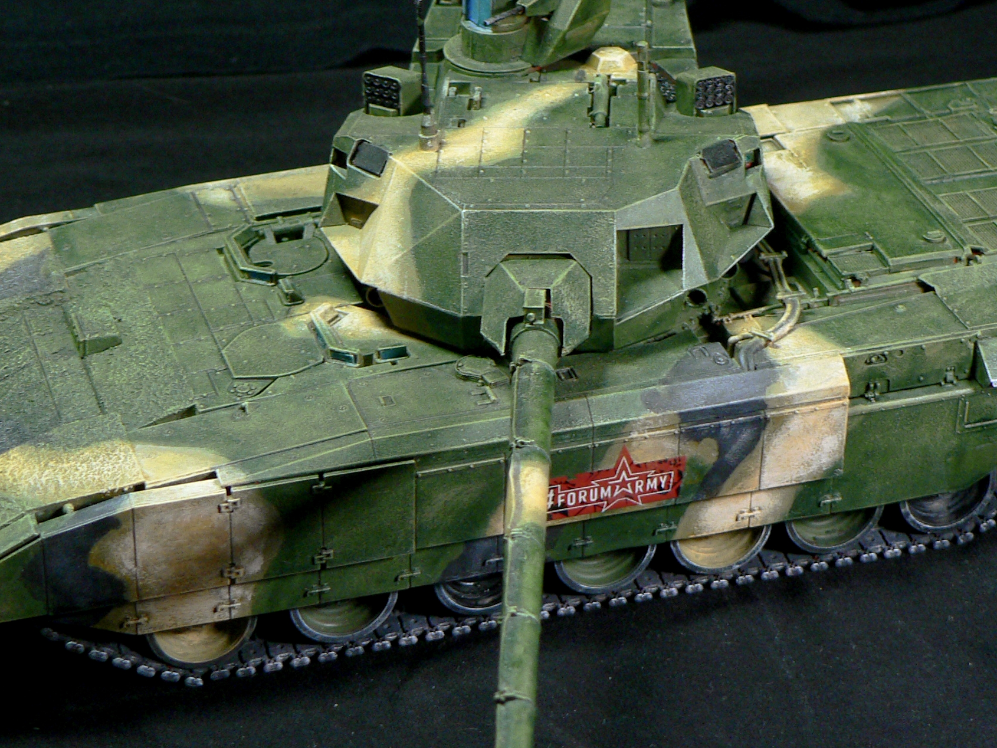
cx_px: 579
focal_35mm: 103
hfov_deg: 19.1
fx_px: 2967
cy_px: 299
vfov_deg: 14.4
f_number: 3.2
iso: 80
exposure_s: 1/13
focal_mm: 11.4
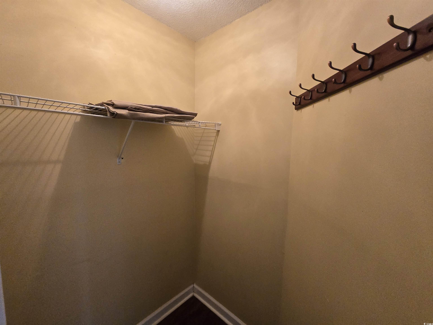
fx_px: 163
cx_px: 216
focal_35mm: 13
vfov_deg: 89.9
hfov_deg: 106.2
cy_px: 162
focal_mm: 2.2
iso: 400
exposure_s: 1/60
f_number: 2.2
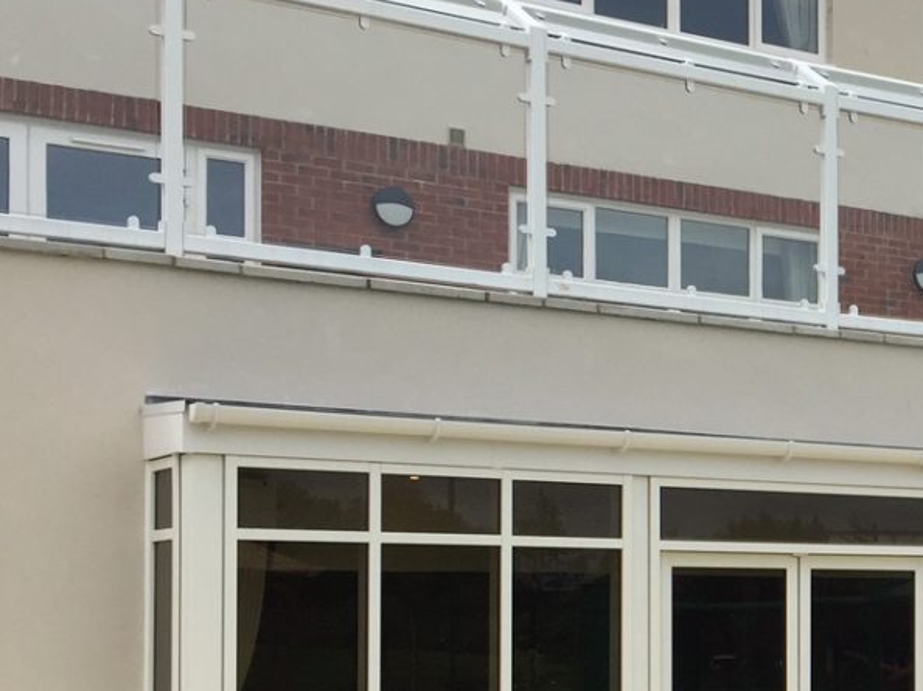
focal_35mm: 75
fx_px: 1999
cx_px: 1081
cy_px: 607
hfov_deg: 23.9
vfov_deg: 19.3
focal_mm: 4.15
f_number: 2.2
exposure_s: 1/2083
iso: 32
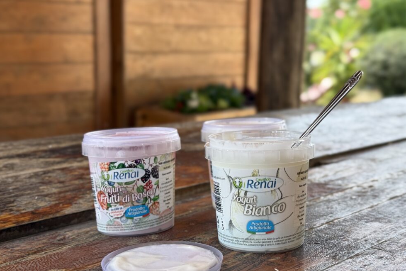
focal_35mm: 51
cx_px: 207
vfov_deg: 26.5
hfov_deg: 38.9
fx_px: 575
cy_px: 149
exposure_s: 1/1041
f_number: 1.78
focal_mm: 6.76
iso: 64
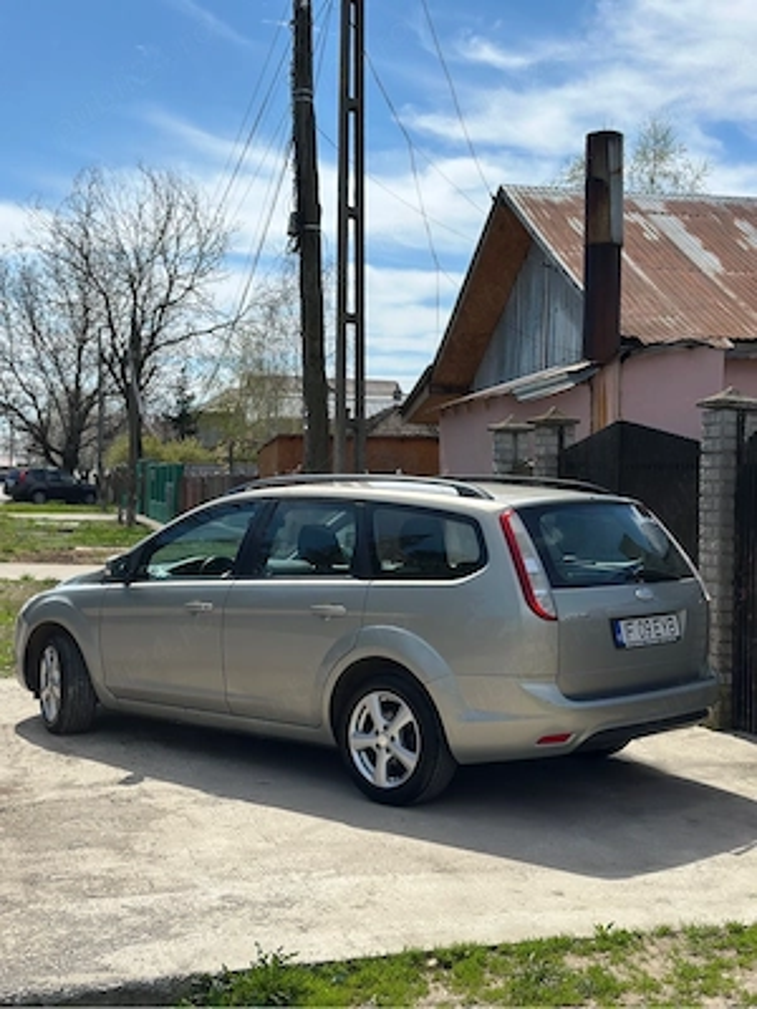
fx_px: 1400
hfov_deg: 30.3
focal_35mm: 48
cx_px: 378
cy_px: 504
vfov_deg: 39.7
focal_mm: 6.86
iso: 100
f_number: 1.78
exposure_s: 1/7092
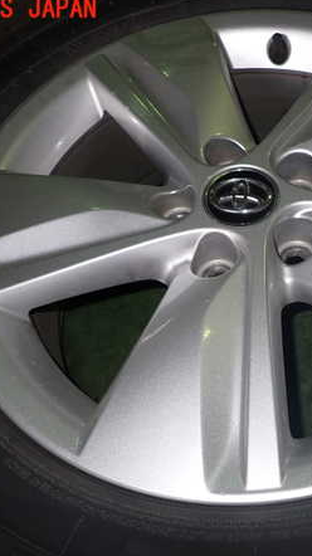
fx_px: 545
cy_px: 277
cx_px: 245
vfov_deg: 54.0
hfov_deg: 31.2
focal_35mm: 37
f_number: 5.6
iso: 200
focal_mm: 4.5
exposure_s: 1/30
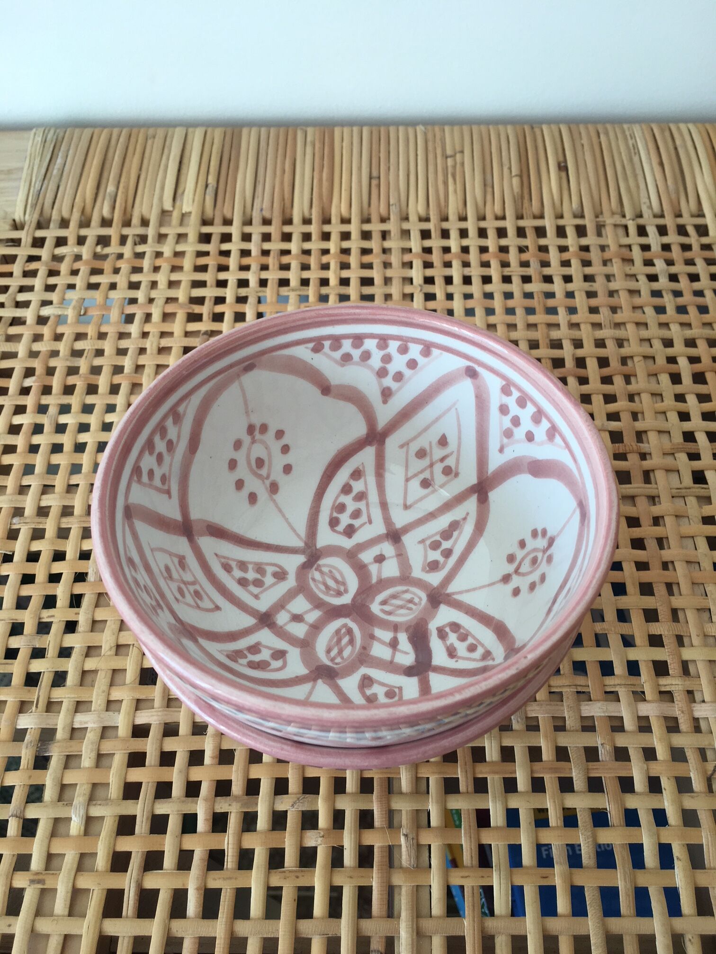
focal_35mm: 29
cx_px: 358
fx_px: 800
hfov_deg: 48.2
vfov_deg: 61.7
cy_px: 477
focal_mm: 4.15
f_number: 2.2
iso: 25
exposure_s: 1/50
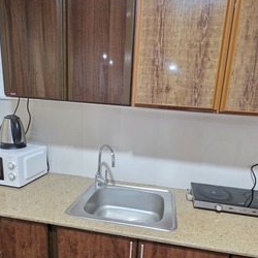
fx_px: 177
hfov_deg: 72.0
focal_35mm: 21
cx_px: 141
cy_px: 148
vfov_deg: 71.7
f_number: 1.9
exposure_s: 1/50
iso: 1000
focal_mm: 2.2
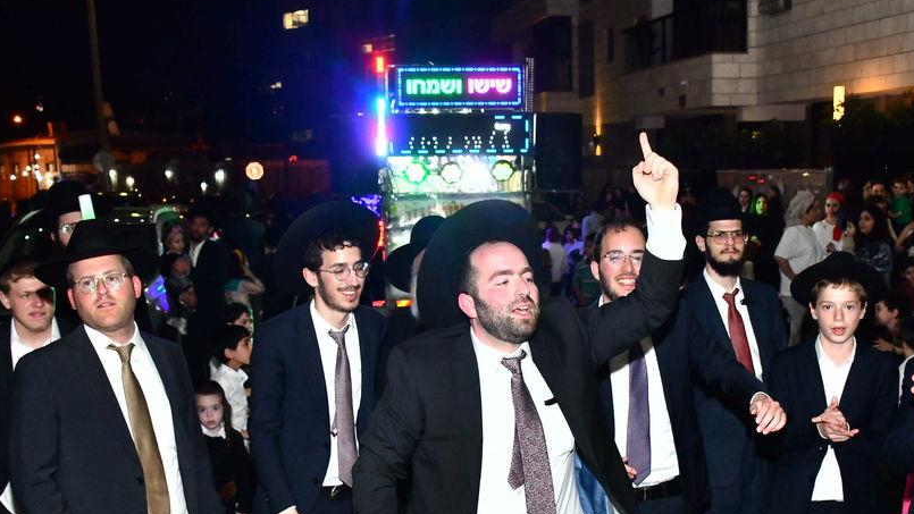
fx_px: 1236
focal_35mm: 51
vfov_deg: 23.3
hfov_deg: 40.5
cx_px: 502
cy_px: 376
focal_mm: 28
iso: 1250
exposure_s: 1/200
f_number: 5.6
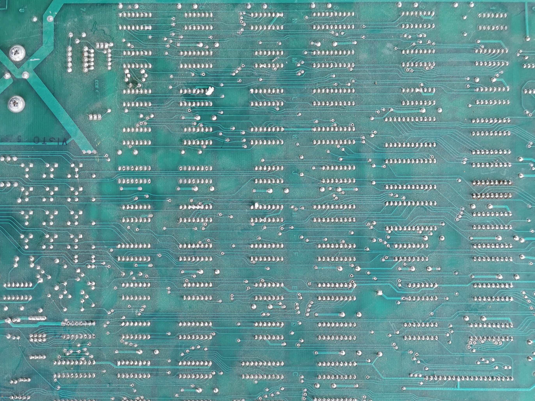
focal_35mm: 36
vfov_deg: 39.5
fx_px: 556
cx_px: 253
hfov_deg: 51.3
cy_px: 234
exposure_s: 1/124
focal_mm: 5.56
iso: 50
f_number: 1.6
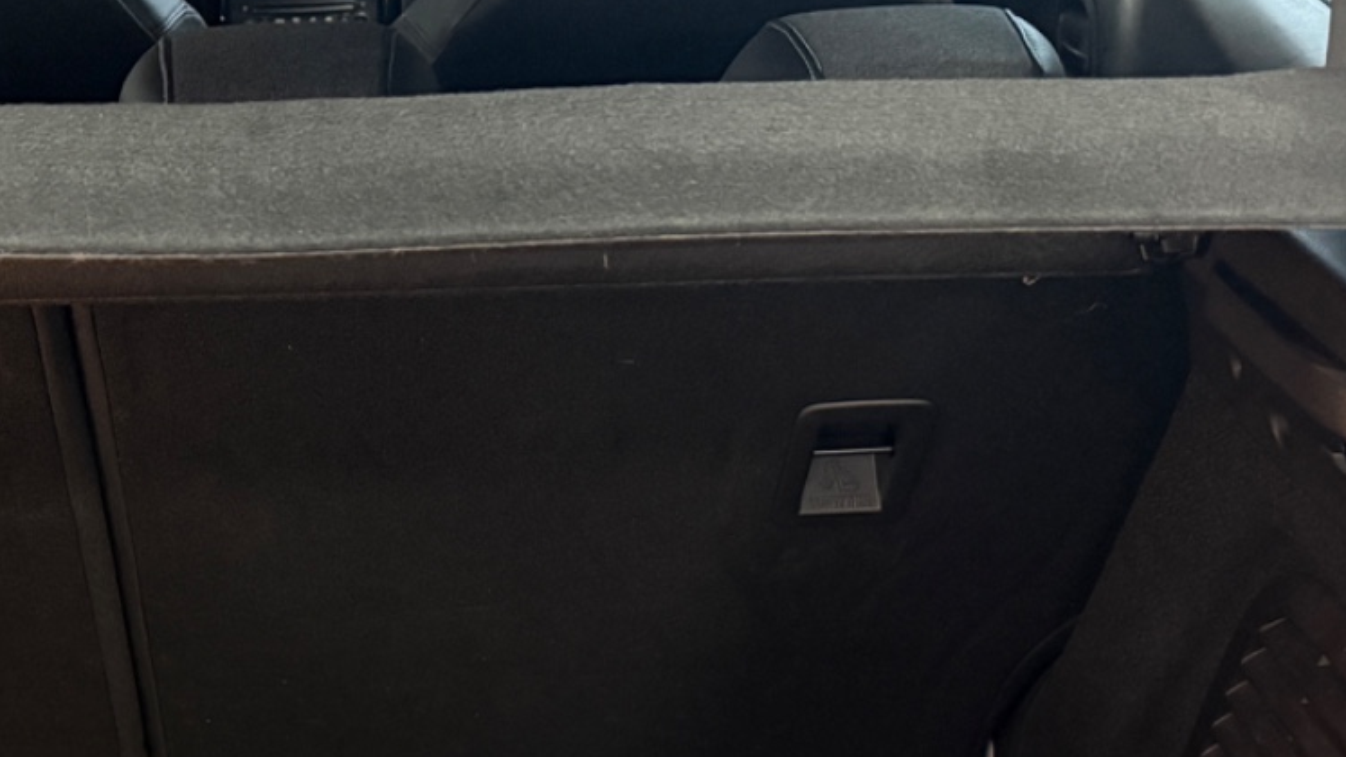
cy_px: 845
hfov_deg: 36.1
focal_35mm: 56
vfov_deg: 20.4
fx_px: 1998
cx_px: 286
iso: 800
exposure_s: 1/25
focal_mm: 6.76
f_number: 1.78
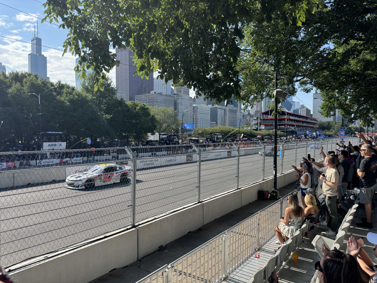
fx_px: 261
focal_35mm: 24
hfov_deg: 71.6
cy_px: 142
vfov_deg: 56.8
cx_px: 188
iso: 80
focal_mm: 6.76
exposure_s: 1/2105
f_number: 1.78
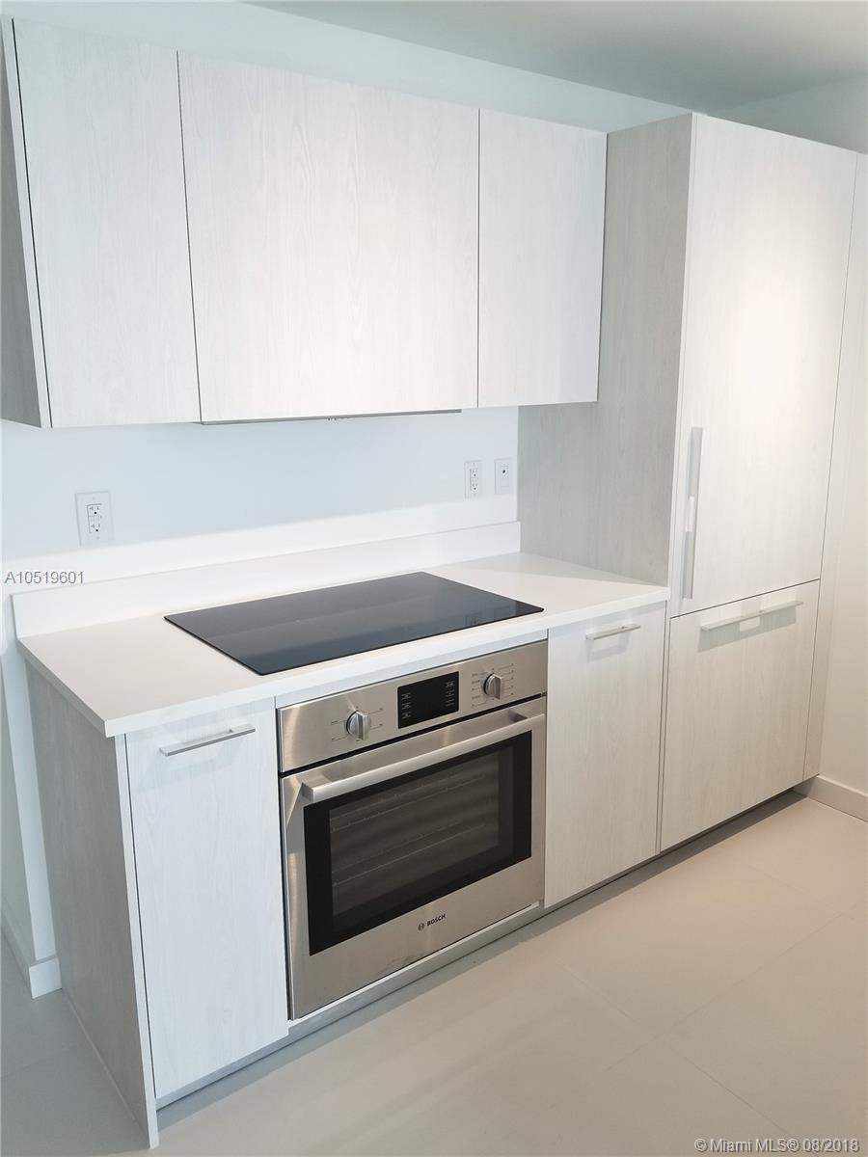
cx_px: 434
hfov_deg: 53.1
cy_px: 578
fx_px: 869
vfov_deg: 67.3
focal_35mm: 26
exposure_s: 1/60
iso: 80
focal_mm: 4.25
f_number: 1.7
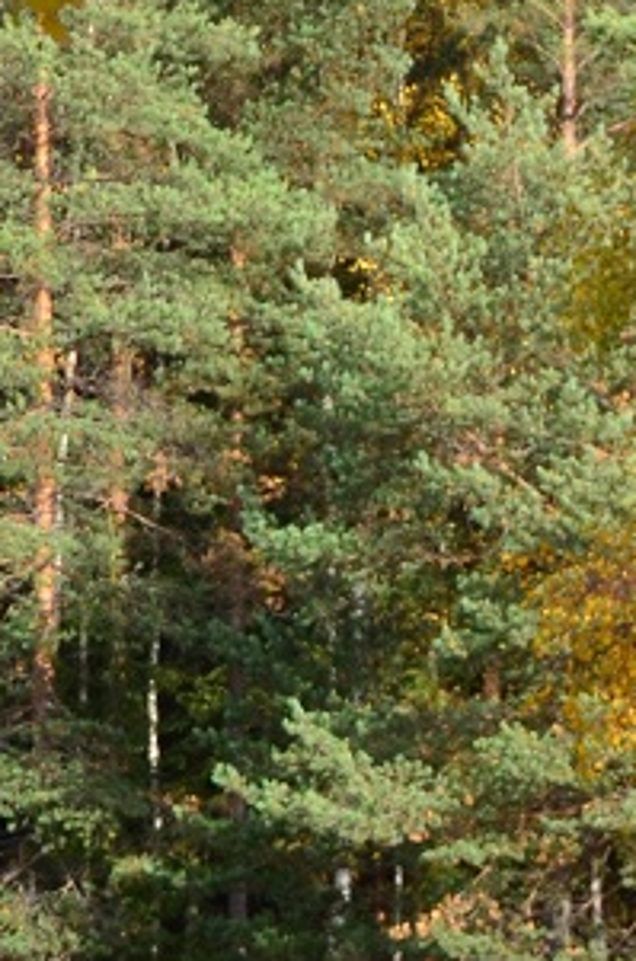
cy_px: 781
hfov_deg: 3.4
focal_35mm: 405
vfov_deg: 5.1
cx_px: 1173
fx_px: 10806
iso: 200
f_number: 11
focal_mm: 55
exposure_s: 1/125
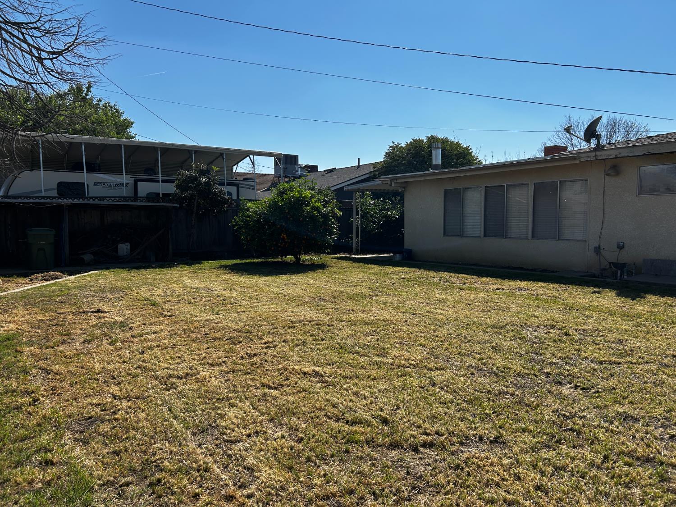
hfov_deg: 67.3
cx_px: 338
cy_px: 254
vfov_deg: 53.1
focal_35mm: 26
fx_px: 508
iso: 50
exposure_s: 1/5882
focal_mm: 5.7
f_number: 1.5
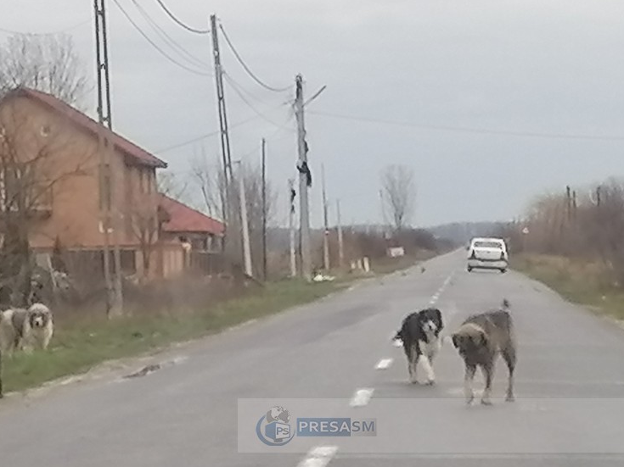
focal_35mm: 216
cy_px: 322
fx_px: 3893
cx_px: 253
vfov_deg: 6.9
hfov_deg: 9.2
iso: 64
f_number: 1.8
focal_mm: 5.3
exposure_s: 1/50
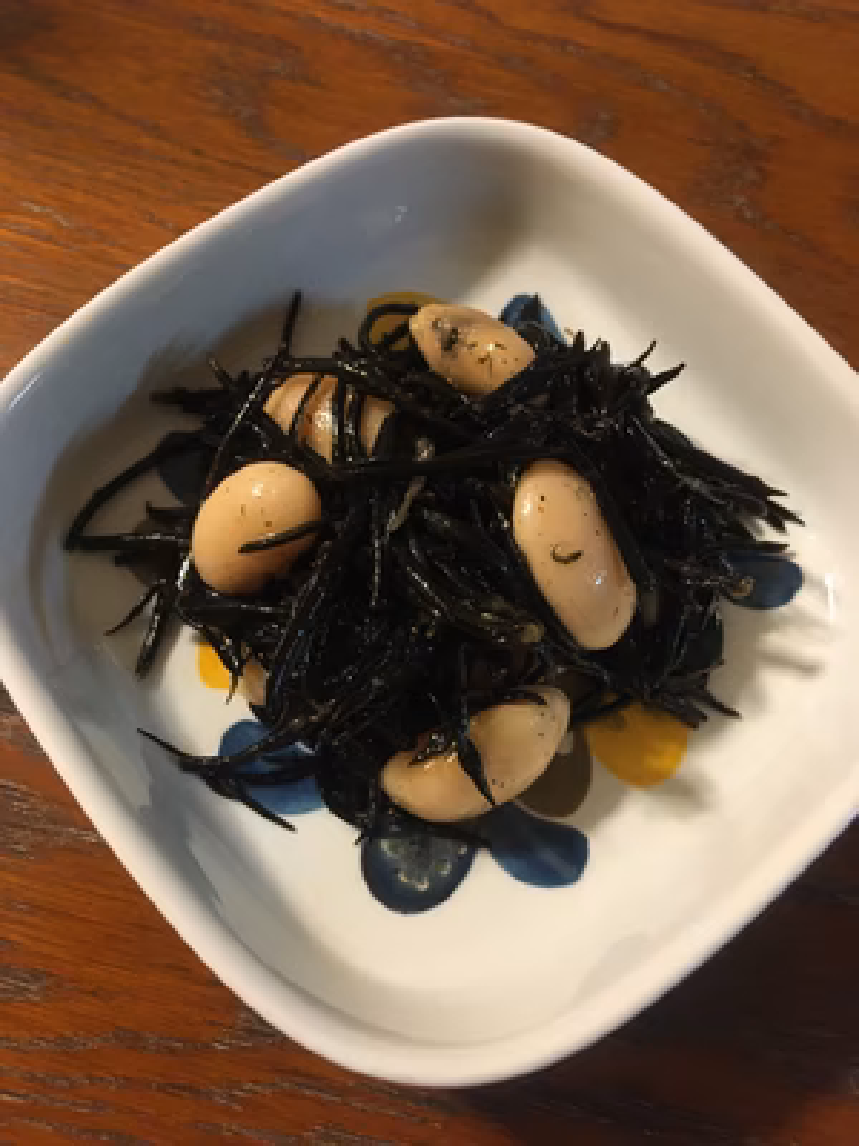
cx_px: 430
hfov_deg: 48.2
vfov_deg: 61.7
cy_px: 573
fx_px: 960
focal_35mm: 29
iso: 200
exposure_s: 1/30
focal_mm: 4.15
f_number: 2.2
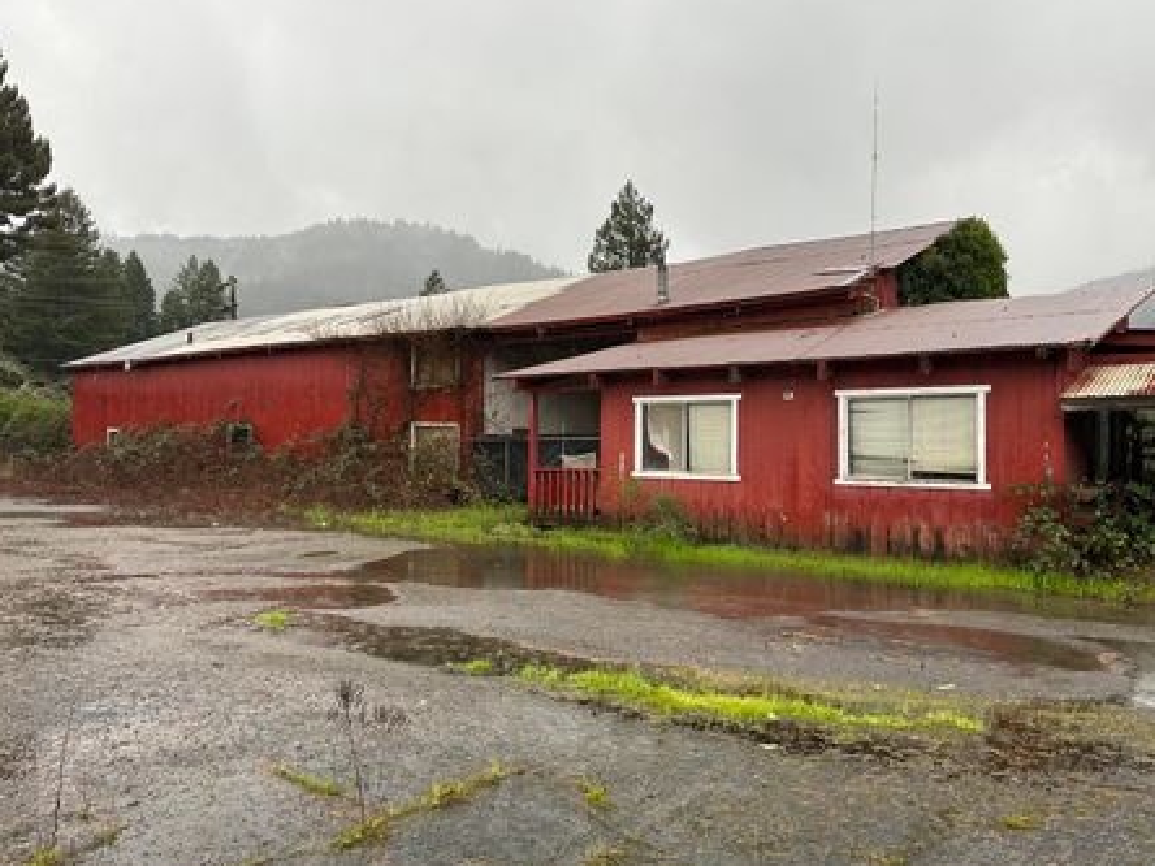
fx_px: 901
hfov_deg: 65.3
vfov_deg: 51.4
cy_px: 430
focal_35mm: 27
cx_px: 601
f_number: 1.78
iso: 80
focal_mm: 6.86
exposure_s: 1/349
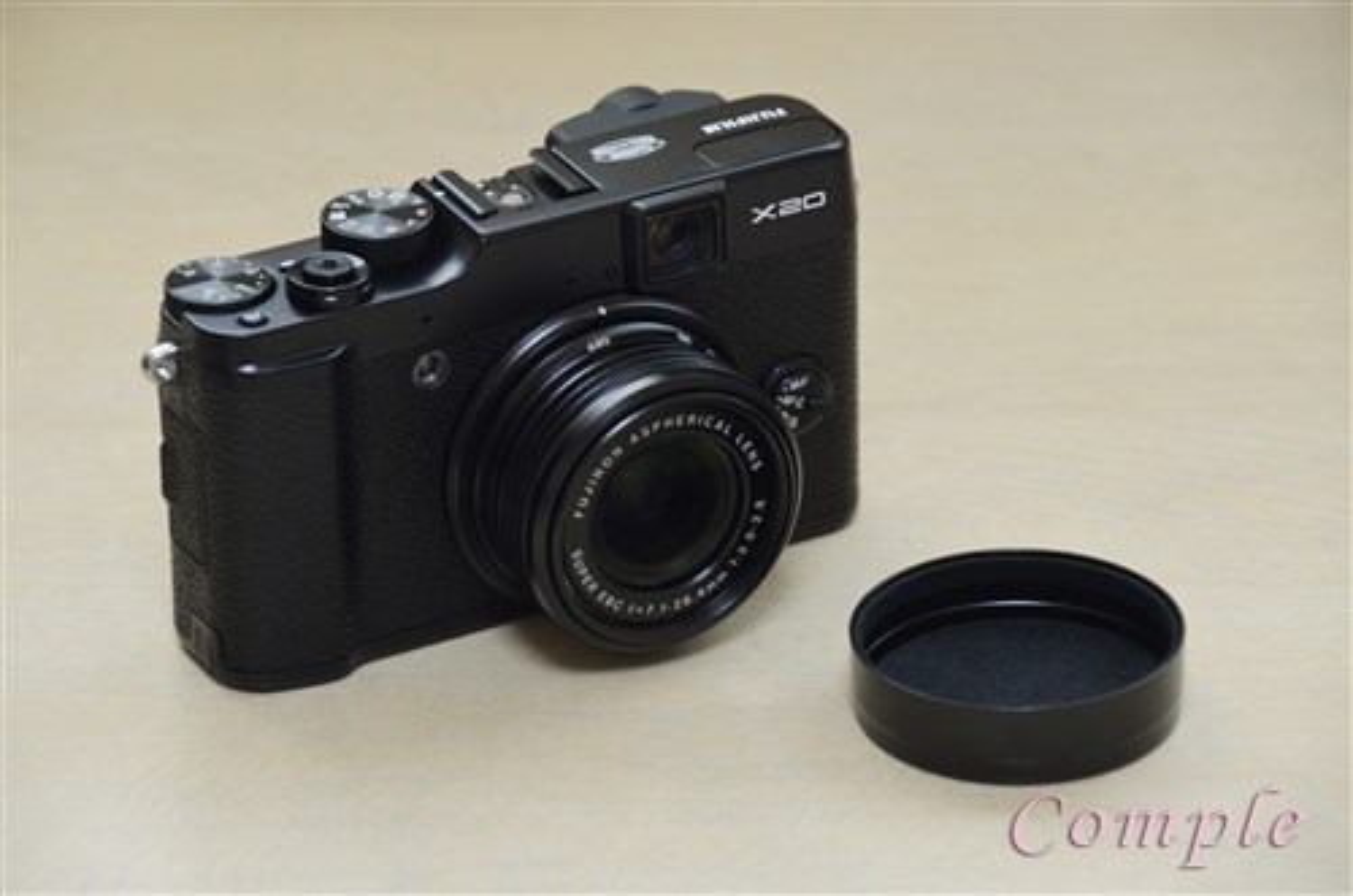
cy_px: 448
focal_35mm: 255
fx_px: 9562
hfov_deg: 8.1
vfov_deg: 5.4
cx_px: 676
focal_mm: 170
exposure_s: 1/15
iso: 800
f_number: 8
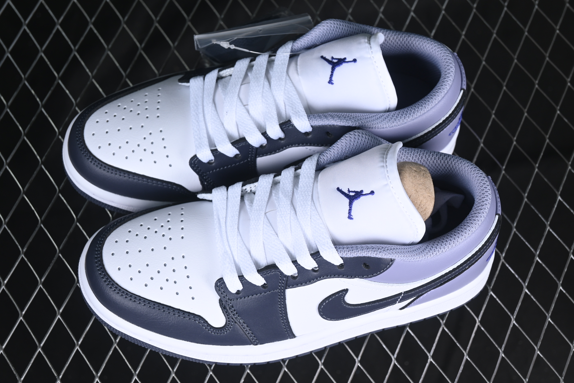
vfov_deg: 18.2
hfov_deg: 27.0
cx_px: 287
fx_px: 1196
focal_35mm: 75
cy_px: 192
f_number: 7.1
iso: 160
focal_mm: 50
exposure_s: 1/60
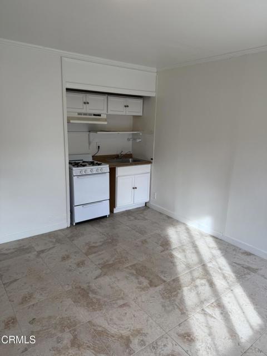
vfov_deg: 71.6
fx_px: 247
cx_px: 134
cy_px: 178
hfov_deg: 56.8
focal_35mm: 24
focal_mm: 6.76
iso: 64
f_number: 1.78
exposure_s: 1/208
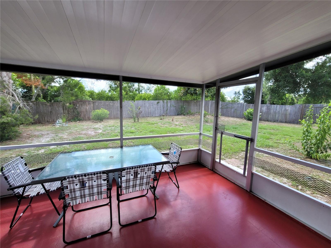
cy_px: 124
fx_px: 124
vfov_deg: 89.9
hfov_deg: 106.2
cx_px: 166
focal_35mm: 13
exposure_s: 1/183
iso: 64
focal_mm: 2.2
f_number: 2.2
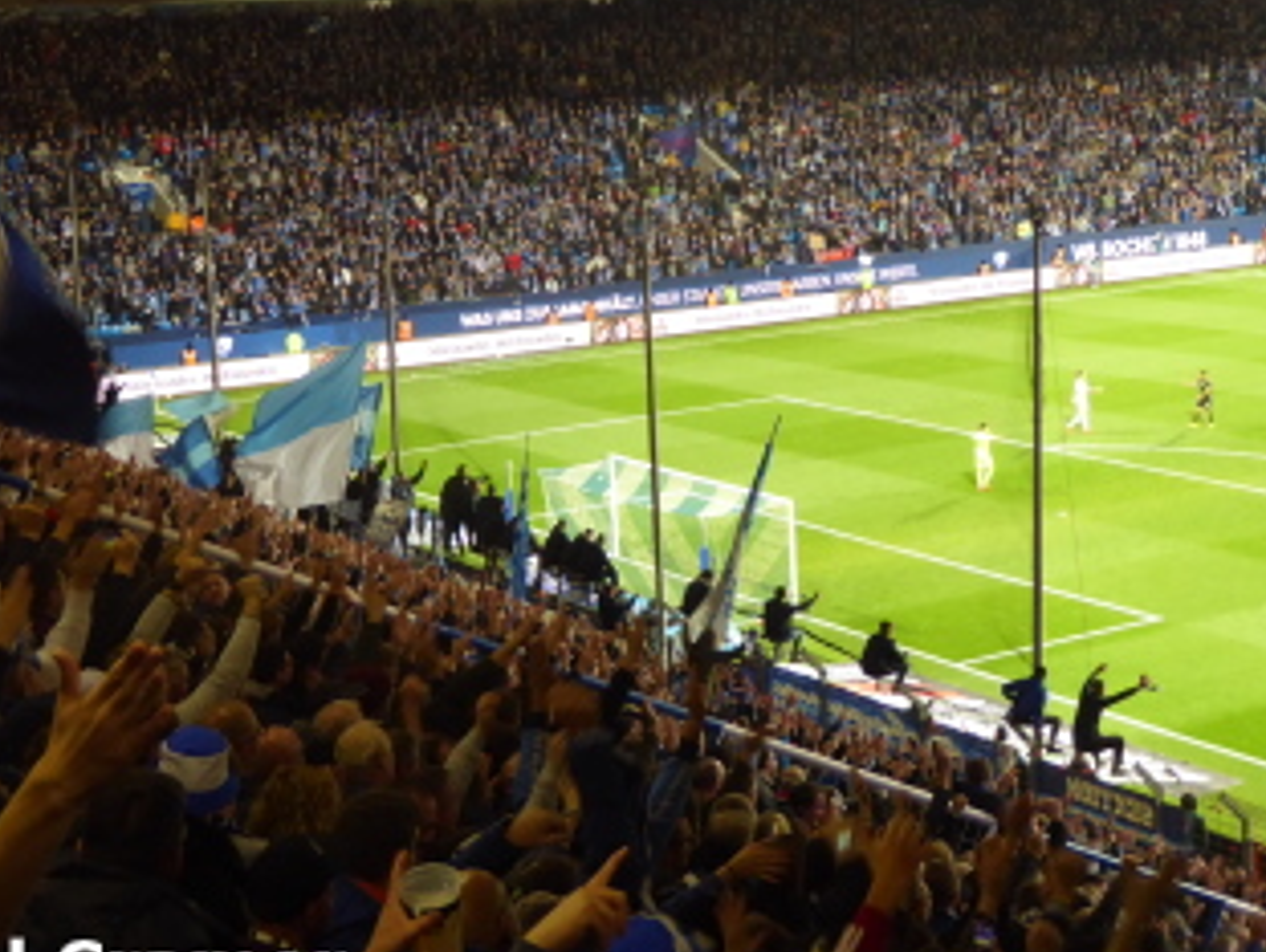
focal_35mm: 68
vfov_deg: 21.6
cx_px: 582
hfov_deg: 28.5
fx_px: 2490
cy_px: 334
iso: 400
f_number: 4
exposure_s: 1/30
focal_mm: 8.4
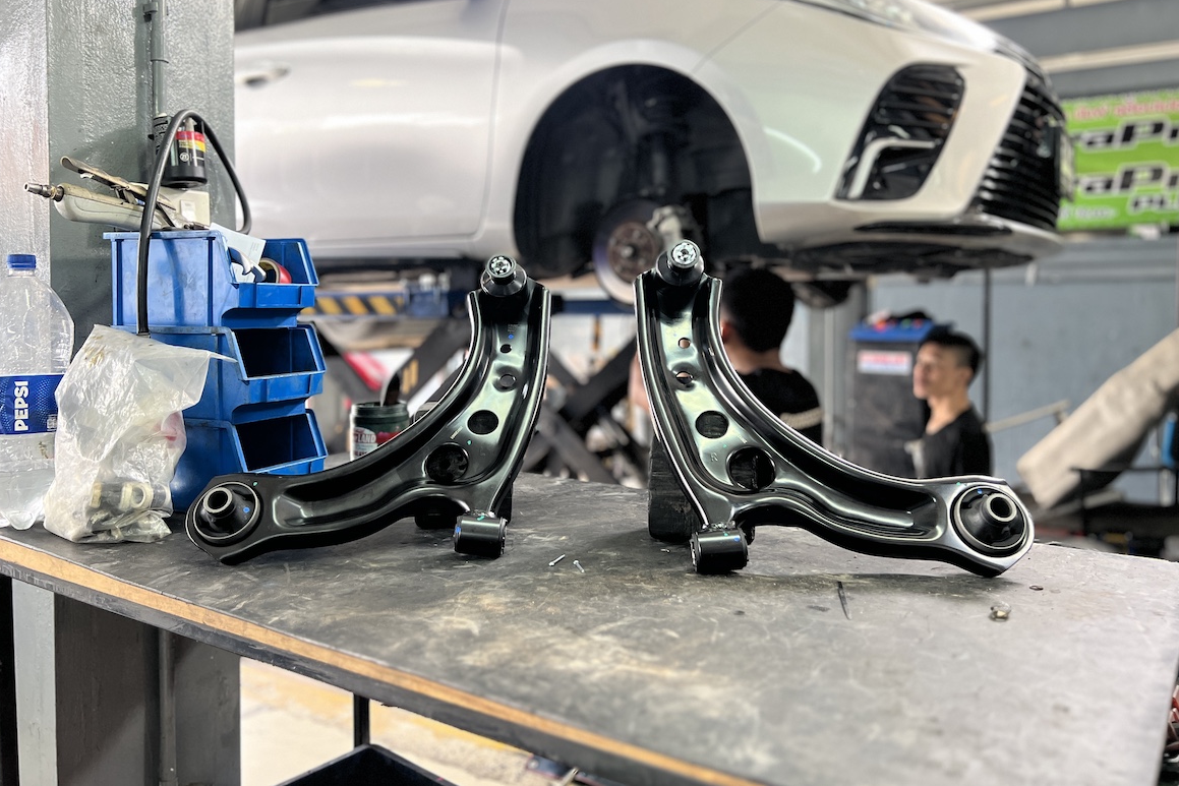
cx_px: 585
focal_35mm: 28
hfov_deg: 65.5
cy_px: 330
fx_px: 917
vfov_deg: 46.3
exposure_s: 1/50
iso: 250
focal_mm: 5.7
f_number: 1.5
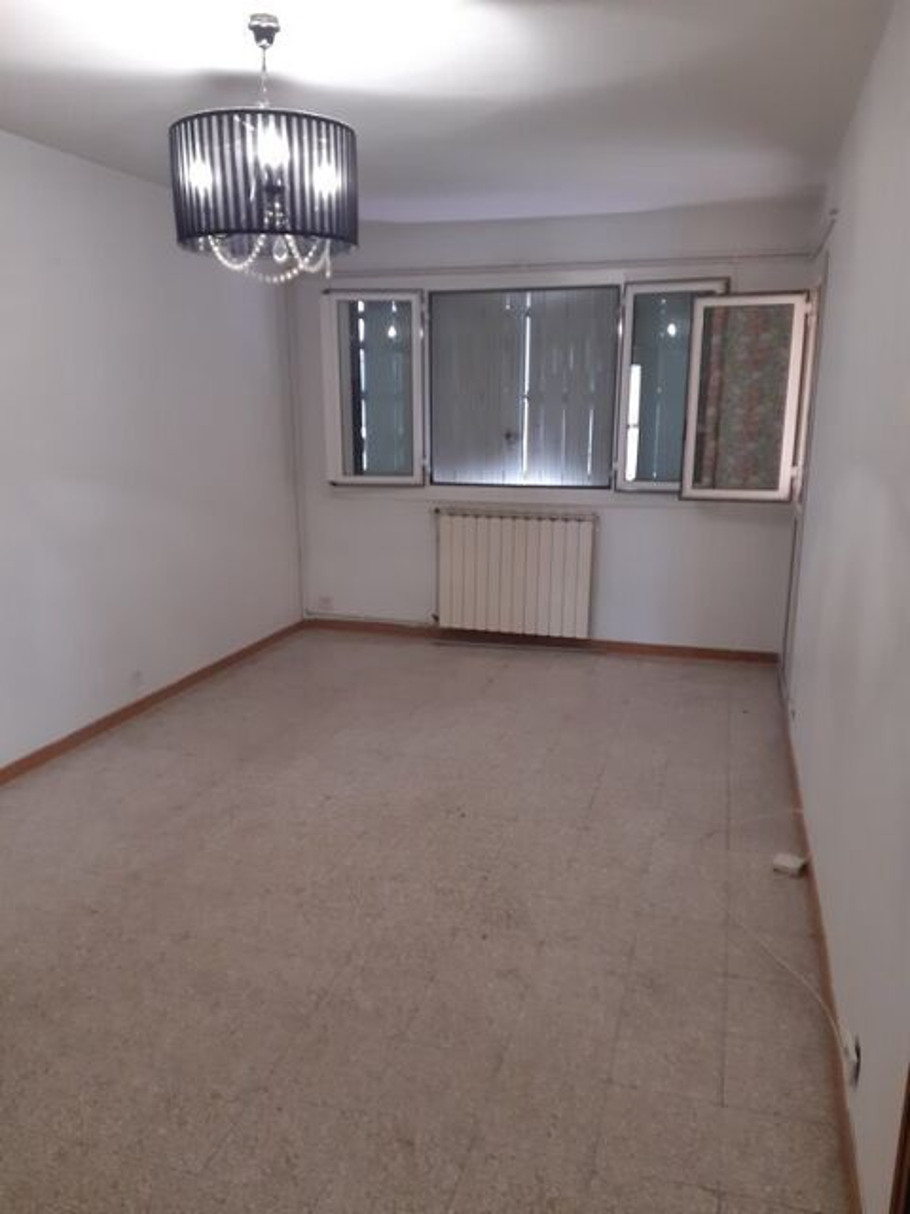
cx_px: 455
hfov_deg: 53.1
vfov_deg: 67.3
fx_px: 911
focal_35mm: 26
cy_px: 607
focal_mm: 3.92
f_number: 1.7
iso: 320
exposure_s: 1/25
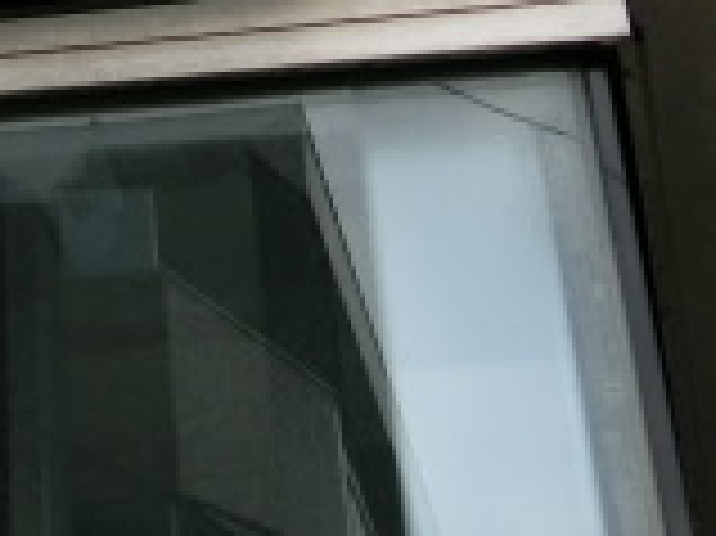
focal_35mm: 137
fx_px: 2832
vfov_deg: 10.1
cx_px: -630
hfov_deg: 12.9
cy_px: -504
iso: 80
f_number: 7.8
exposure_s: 1/250
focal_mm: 6
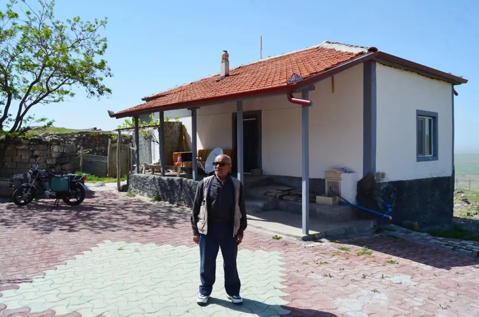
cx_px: 240
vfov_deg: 47.7
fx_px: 358
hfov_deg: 67.5
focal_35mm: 27
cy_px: 158
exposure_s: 1/400
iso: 200
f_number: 11
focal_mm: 18
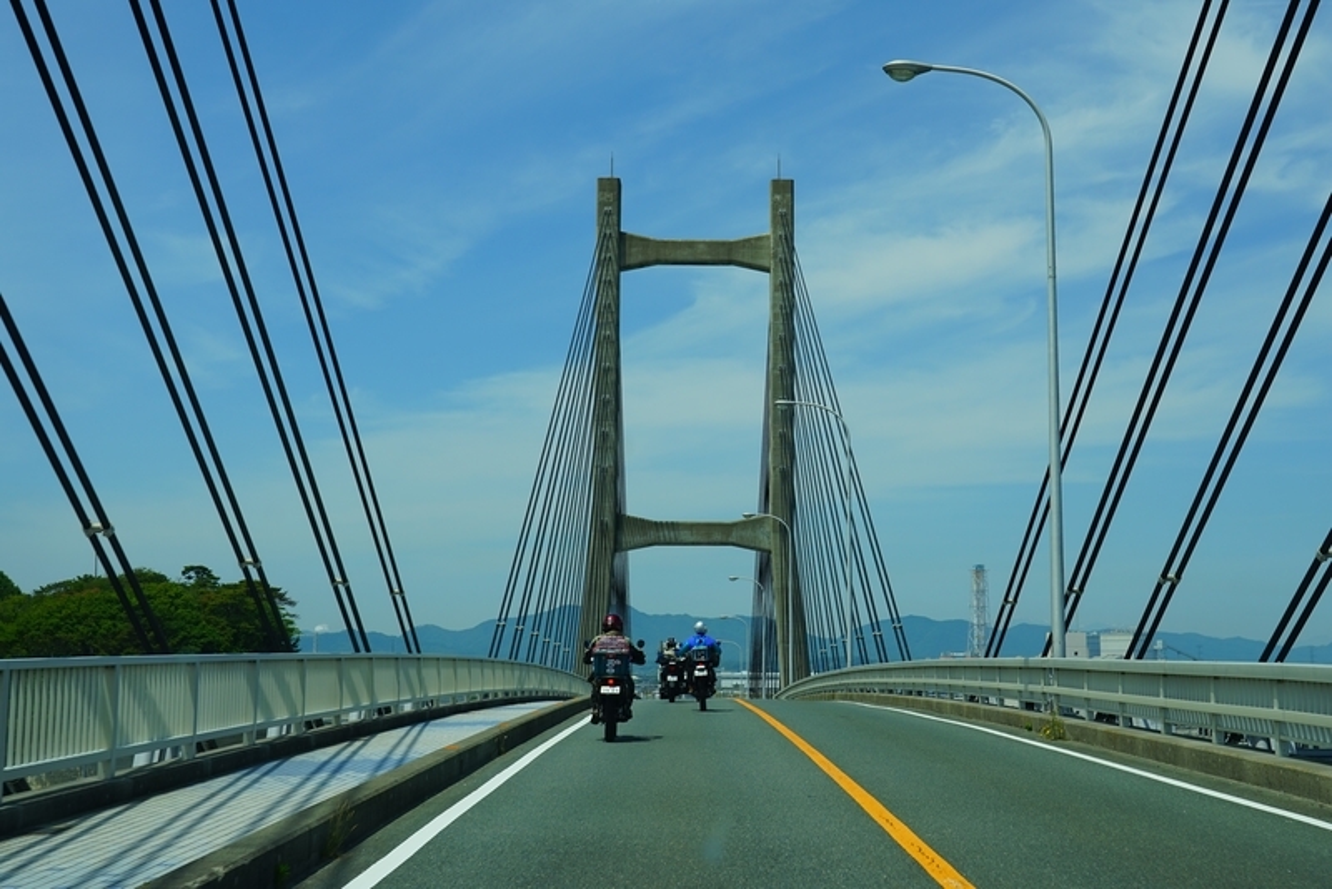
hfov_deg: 51.9
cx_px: 666
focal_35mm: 37
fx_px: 1369
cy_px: 444
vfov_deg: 36.0
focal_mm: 37
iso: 100
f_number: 8
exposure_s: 1/500
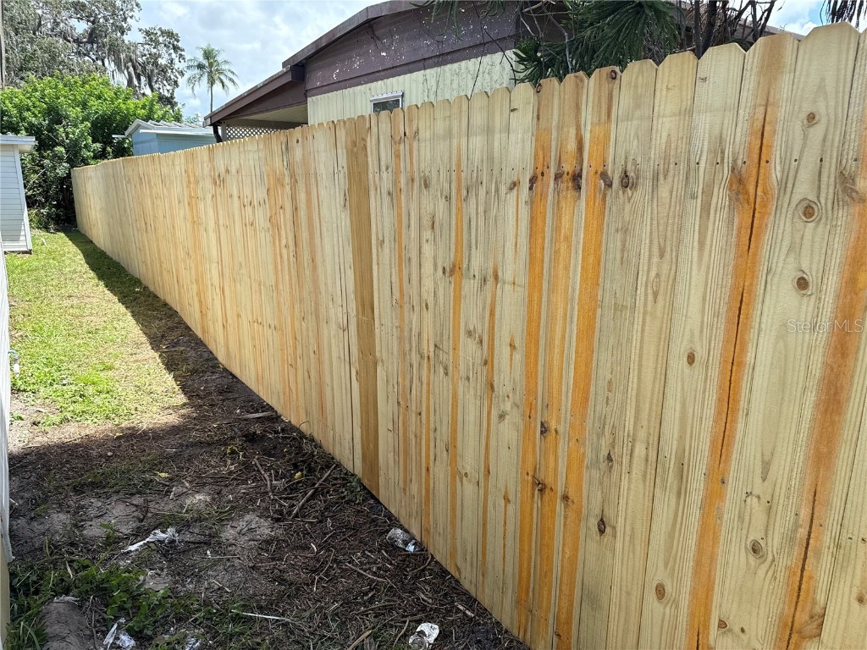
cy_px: 325
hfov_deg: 71.6
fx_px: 601
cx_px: 434
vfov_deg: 56.8
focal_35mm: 24
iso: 100
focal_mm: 6.76
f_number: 1.78
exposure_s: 1/2299
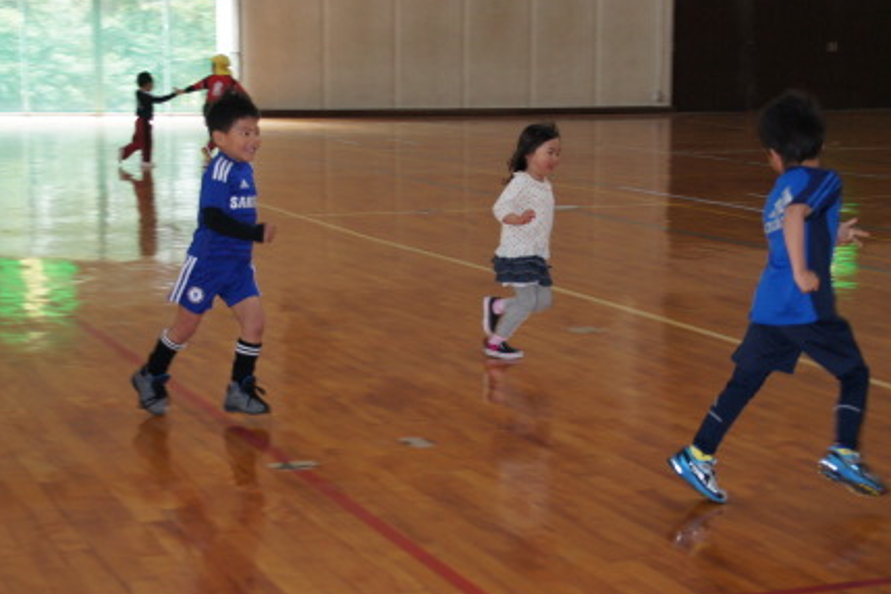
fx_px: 1945
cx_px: 515
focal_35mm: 79
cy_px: 287
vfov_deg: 17.4
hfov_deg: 25.8
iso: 500
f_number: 5
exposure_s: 1/100
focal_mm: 45
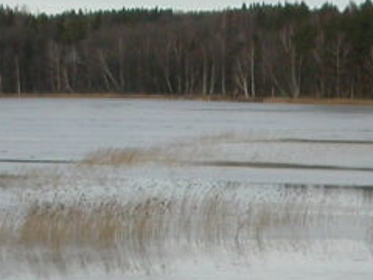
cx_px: 351
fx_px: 1746
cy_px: 314
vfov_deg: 9.1
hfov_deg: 12.1
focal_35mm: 162
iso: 100
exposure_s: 1/162
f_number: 6
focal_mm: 7.85
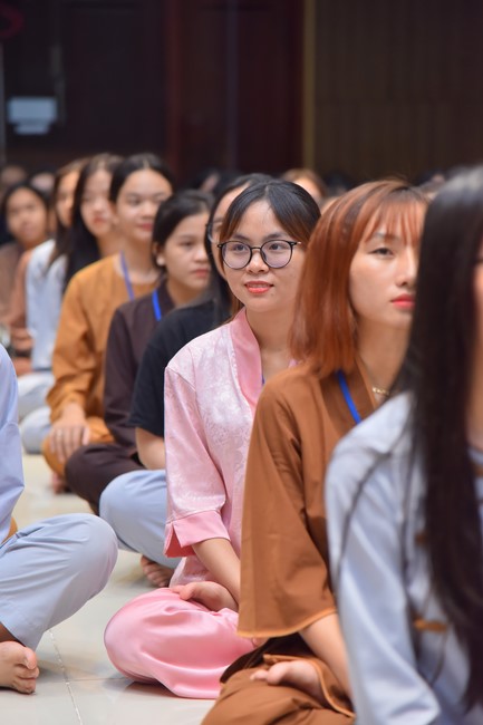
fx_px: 2416
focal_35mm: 120
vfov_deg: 17.1
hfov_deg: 11.4
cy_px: 362
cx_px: 242
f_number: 4
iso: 1250
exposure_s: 1/125
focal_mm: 120
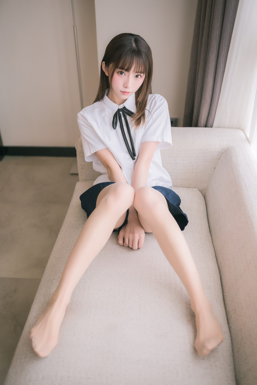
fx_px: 375
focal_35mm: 35
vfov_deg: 54.4
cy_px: 192
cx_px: 128
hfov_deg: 37.9
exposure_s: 1/125
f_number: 1.8
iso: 640
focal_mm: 35
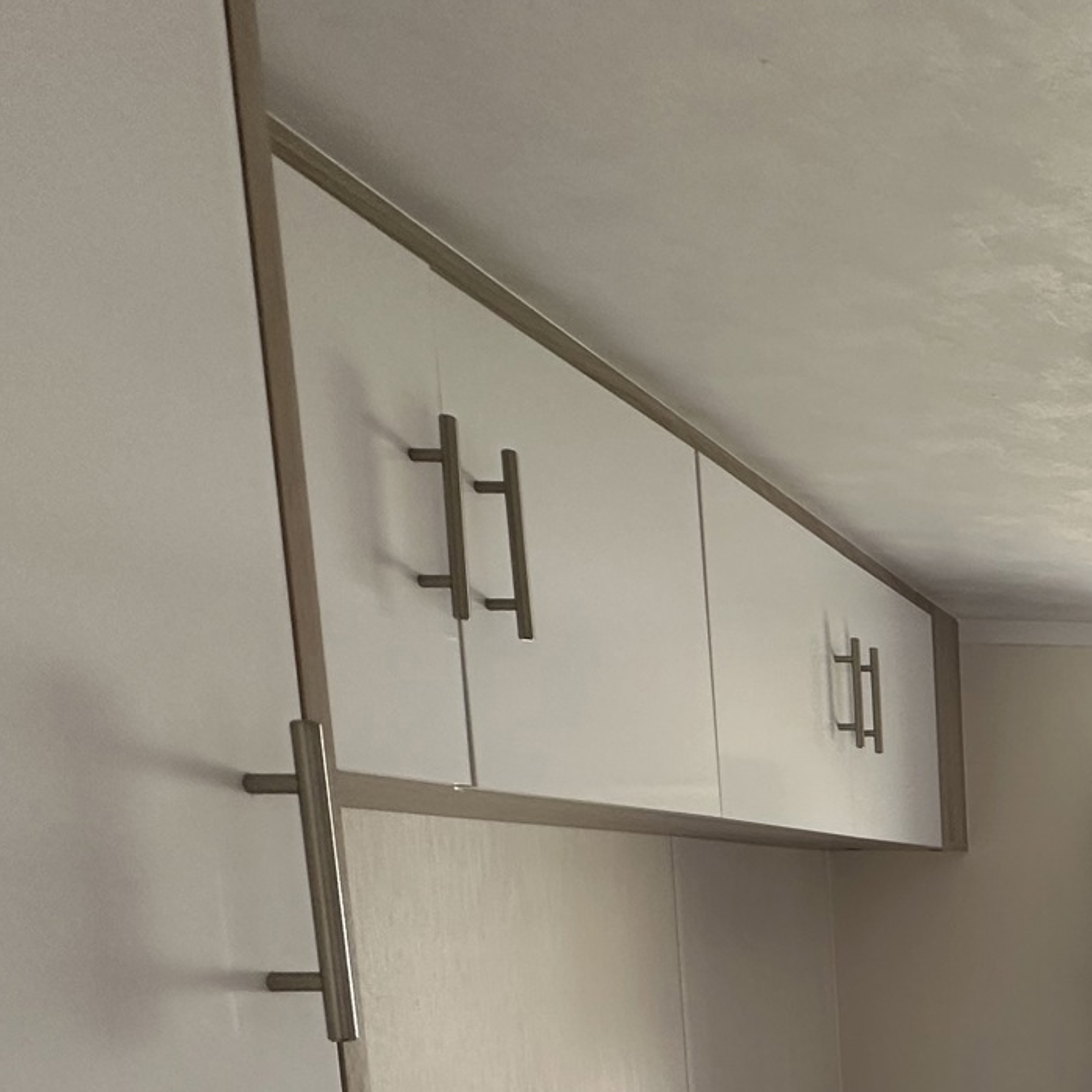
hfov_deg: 34.9
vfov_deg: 43.0
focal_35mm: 34
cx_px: 1398
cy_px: 1044
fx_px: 1213
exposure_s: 1/99
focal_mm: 2.22
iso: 125
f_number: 2.2
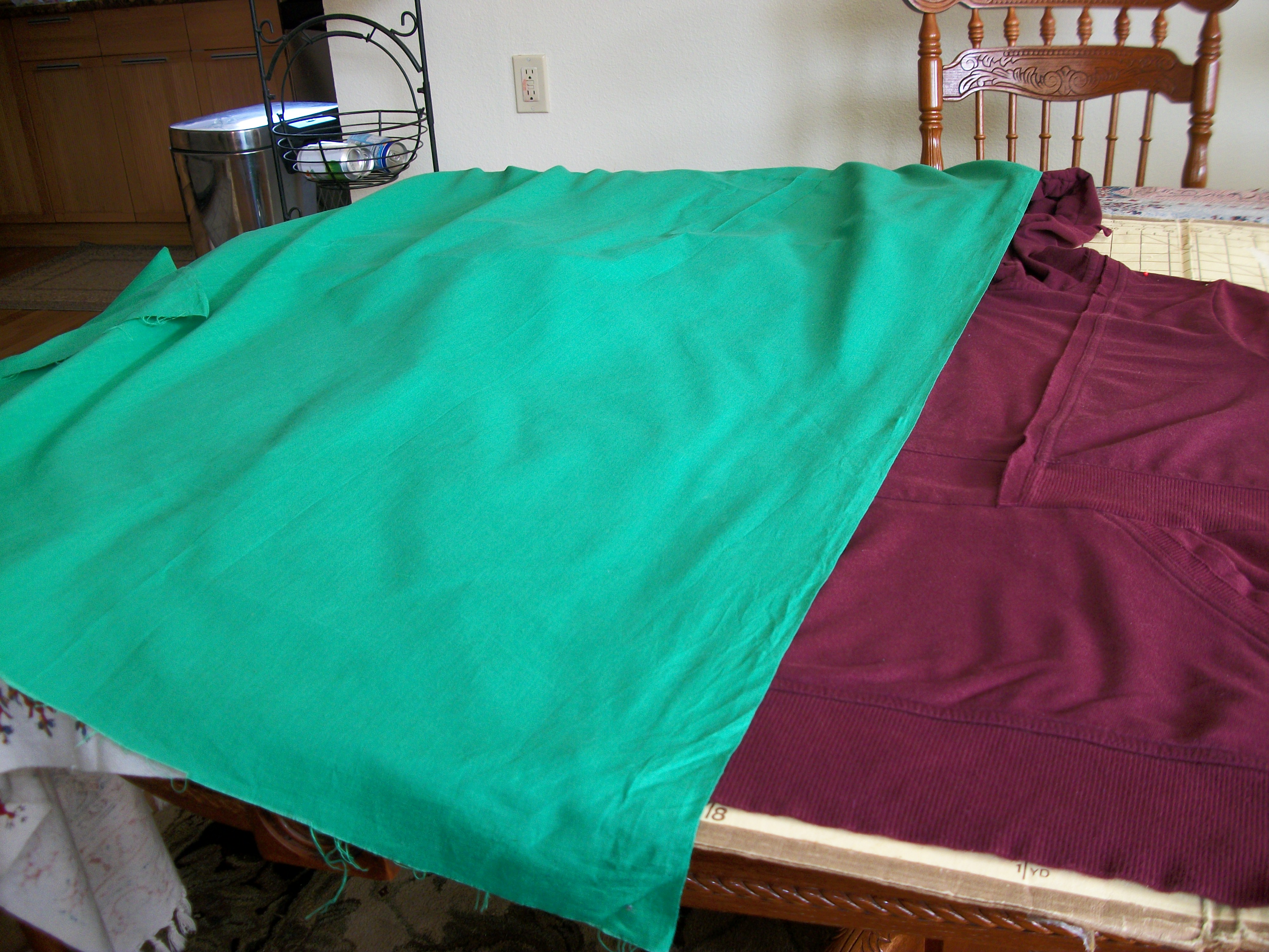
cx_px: 634
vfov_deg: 44.2
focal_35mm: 32
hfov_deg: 56.8
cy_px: 476
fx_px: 1173
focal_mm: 5.7
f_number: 2.9
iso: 80
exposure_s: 1/30
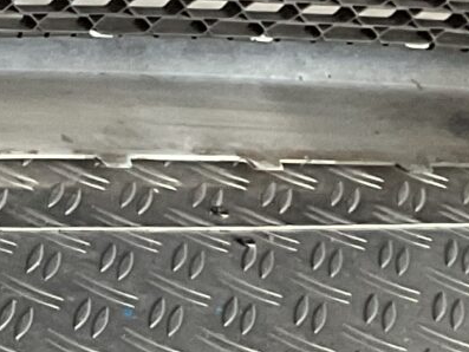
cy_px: -176
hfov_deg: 9.1
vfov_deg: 7.8
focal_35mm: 187
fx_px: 2534
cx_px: -782
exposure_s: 1/50
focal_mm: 3
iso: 64
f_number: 1.8
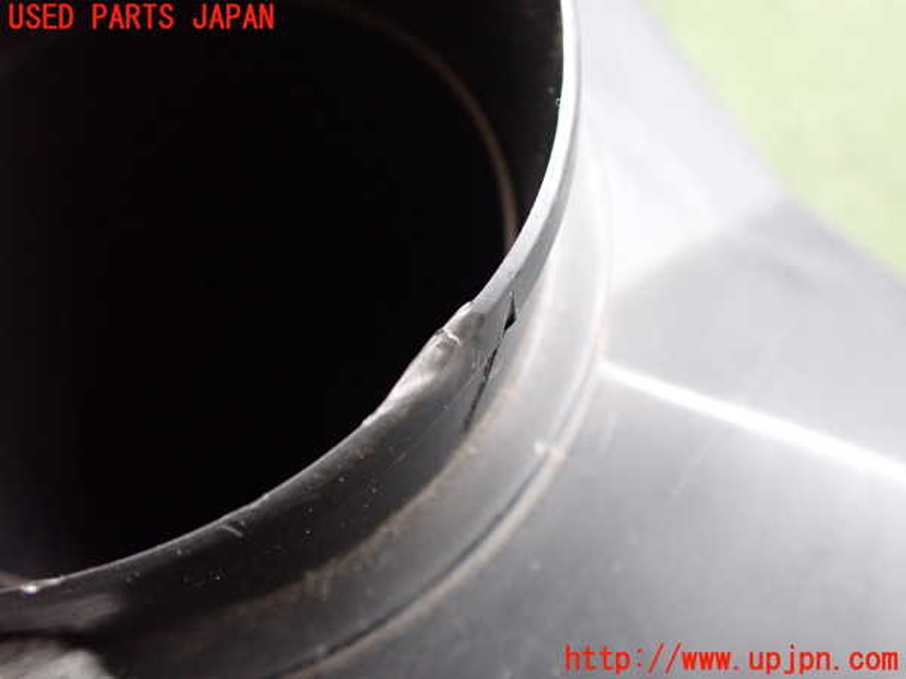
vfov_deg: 46.8
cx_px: 453
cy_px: 340
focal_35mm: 30
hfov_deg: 60.0
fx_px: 785
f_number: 2.3
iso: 800
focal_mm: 5.4
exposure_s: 1/125
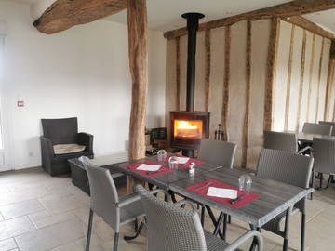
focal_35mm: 27
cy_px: 126
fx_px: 261
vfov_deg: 51.4
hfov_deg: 65.3
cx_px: 168
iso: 160
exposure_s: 1/50
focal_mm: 5.58
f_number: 1.8
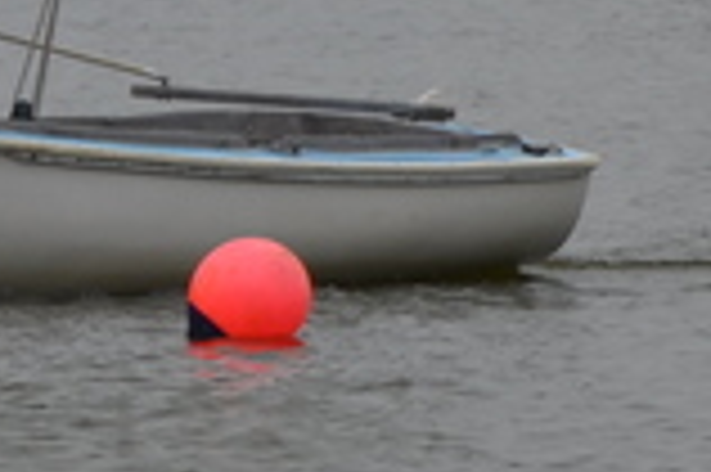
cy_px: -611
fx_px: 17263
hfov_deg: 2.3
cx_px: 1800
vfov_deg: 1.6
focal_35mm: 875
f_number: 8
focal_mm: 90
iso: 100
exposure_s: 1/320
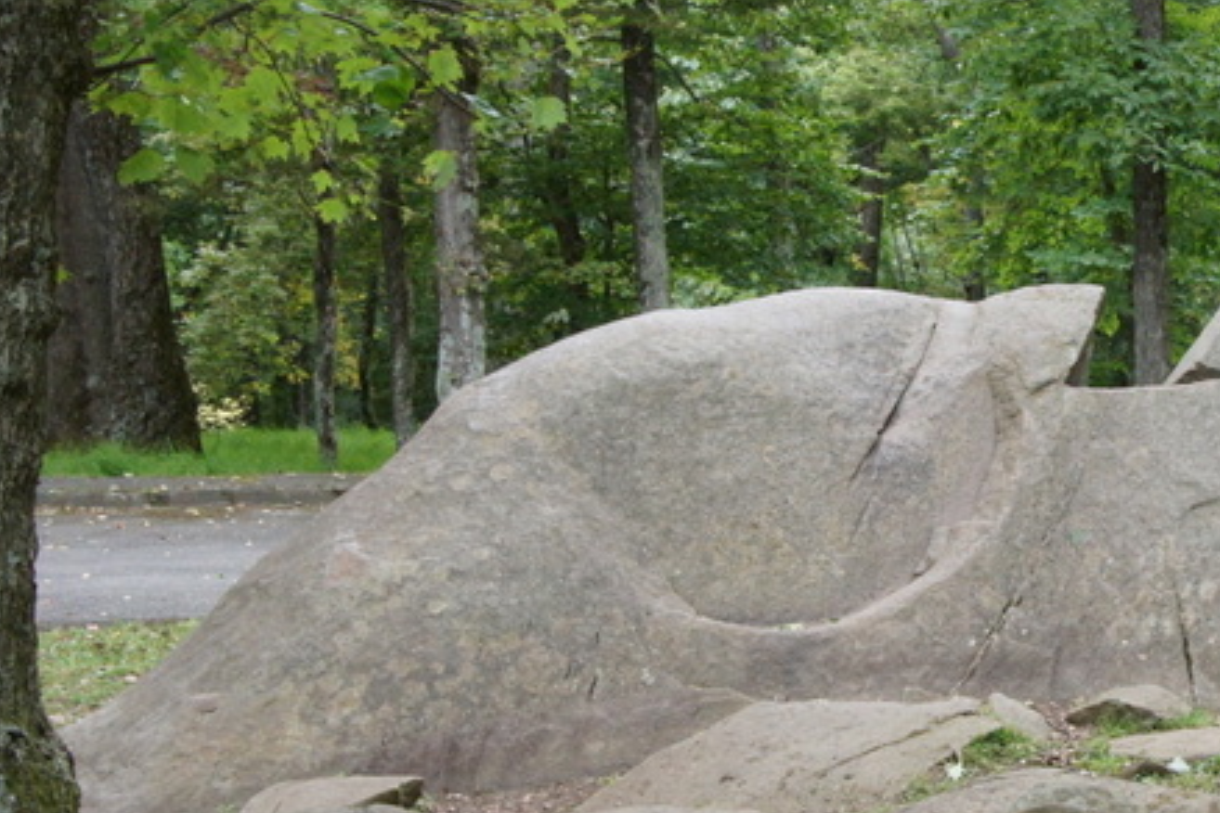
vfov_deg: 14.3
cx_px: 1106
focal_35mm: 96
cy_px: 425
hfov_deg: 20.8
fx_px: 3250
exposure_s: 1/60
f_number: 14
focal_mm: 35
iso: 1600
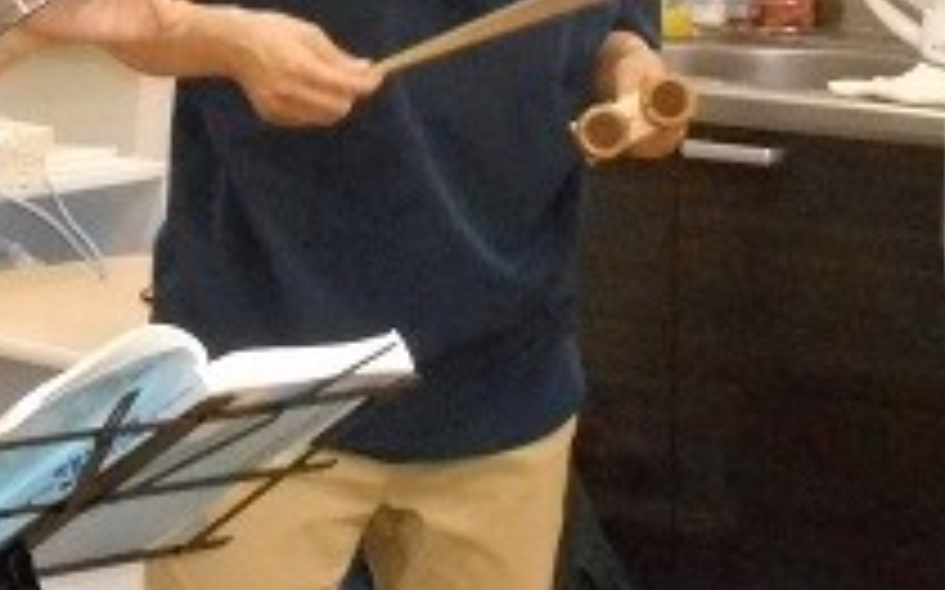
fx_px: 5174
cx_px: -58
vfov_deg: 6.5
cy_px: -65
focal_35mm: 201
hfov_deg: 10.3
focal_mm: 13.8
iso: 1400
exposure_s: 1/60
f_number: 5.5
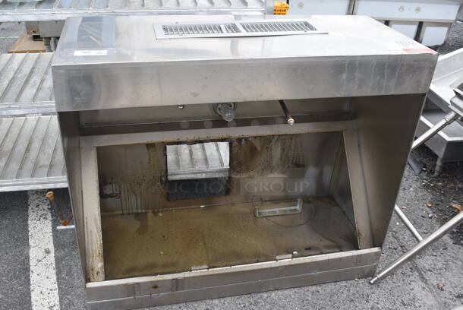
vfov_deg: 38.4
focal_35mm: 34
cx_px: 232
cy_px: 155
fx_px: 444
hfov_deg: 55.1
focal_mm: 23
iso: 200
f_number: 6.3
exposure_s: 1/250
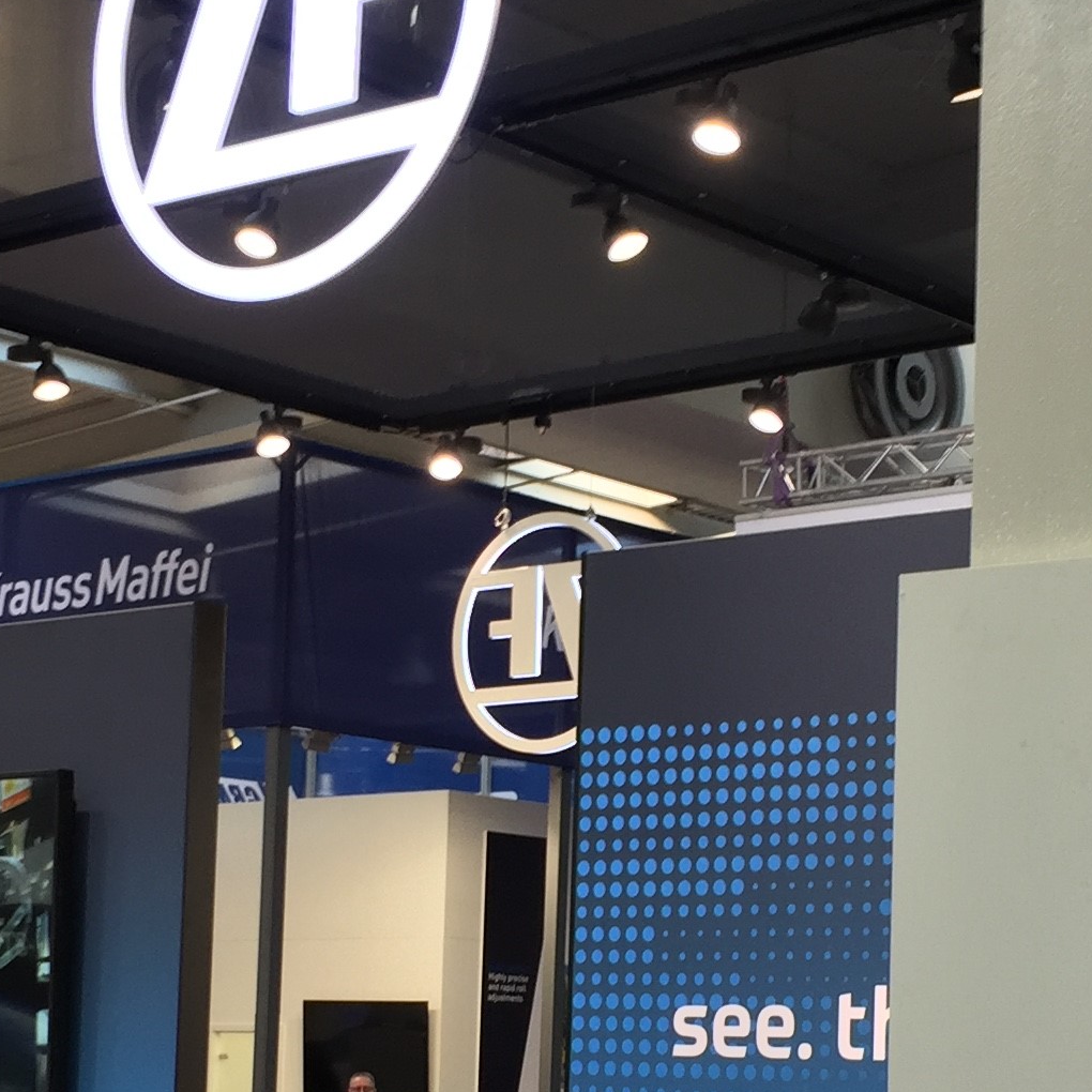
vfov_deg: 20.9
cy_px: 871
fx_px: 2927
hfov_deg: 21.1
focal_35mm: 82
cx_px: 591
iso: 40
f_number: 2.2
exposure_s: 1/50
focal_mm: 4.15
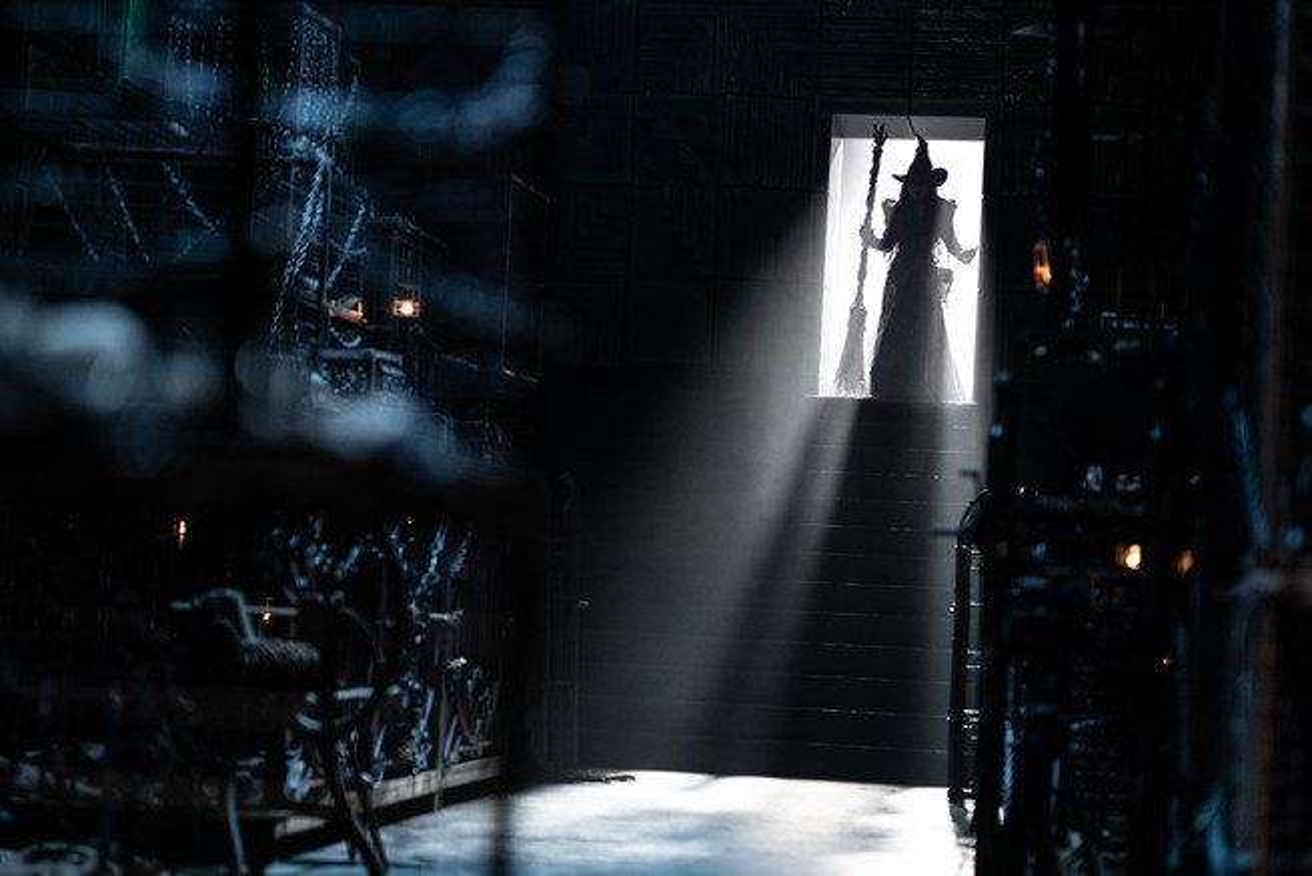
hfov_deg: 23.9
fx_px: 3098
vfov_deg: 16.1
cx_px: 656
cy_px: 438
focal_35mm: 85
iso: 2500
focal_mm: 85
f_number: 1.8
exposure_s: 1/160
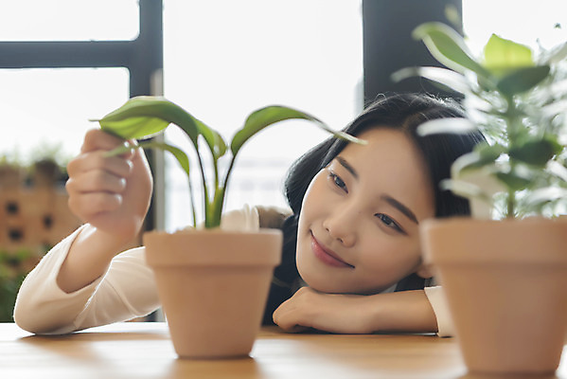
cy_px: 190
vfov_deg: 19.5
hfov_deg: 28.8
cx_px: 284
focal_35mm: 70
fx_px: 1103
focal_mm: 70
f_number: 2.8
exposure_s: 1/100
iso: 400
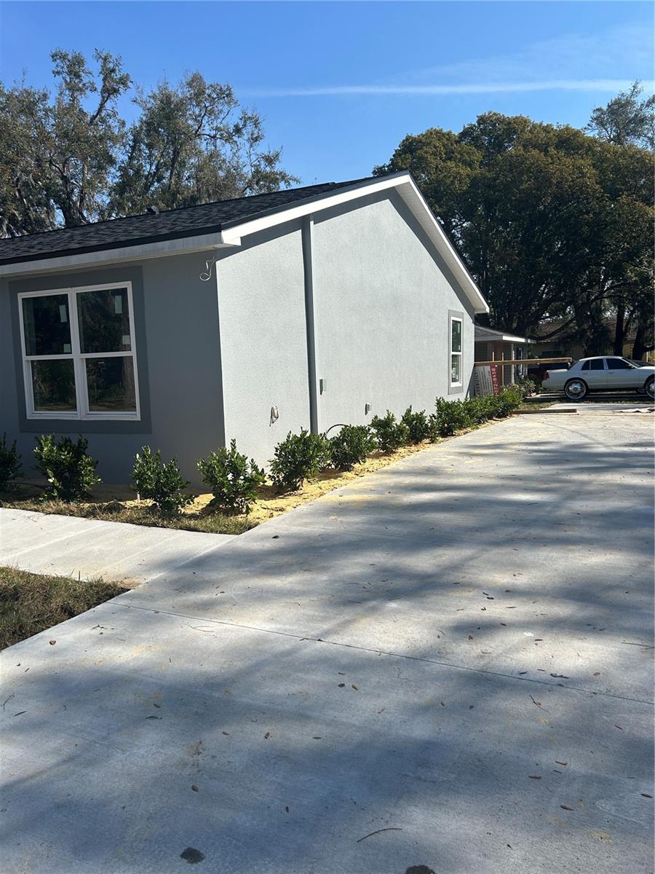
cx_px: 328
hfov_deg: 53.1
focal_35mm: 26
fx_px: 656
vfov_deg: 67.3
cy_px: 437
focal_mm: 5.7
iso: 50
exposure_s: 1/5076
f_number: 1.5
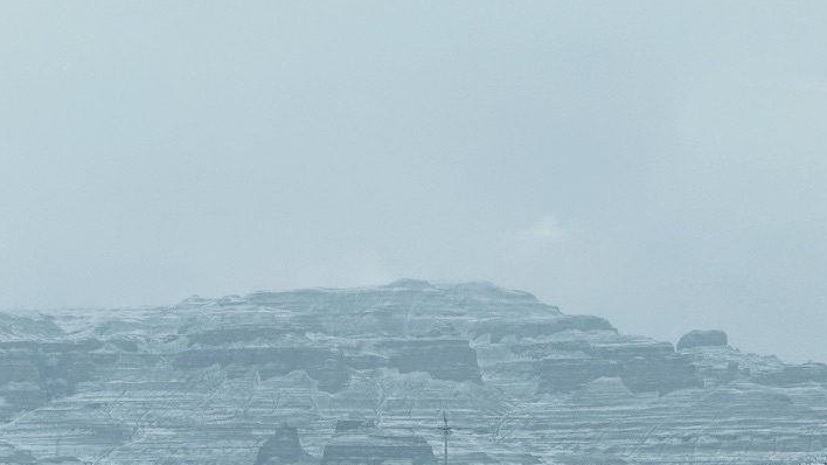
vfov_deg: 6.4
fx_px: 4144
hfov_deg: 11.4
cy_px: 258
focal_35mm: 189
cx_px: 310
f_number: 2.8
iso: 50
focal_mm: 15.66
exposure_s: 1/963
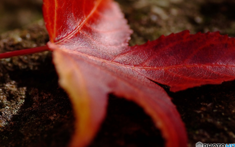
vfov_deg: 7.9
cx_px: 103
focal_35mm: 166
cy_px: 60
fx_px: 1063
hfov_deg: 12.6
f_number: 5
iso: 400
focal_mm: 90
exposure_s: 1/800
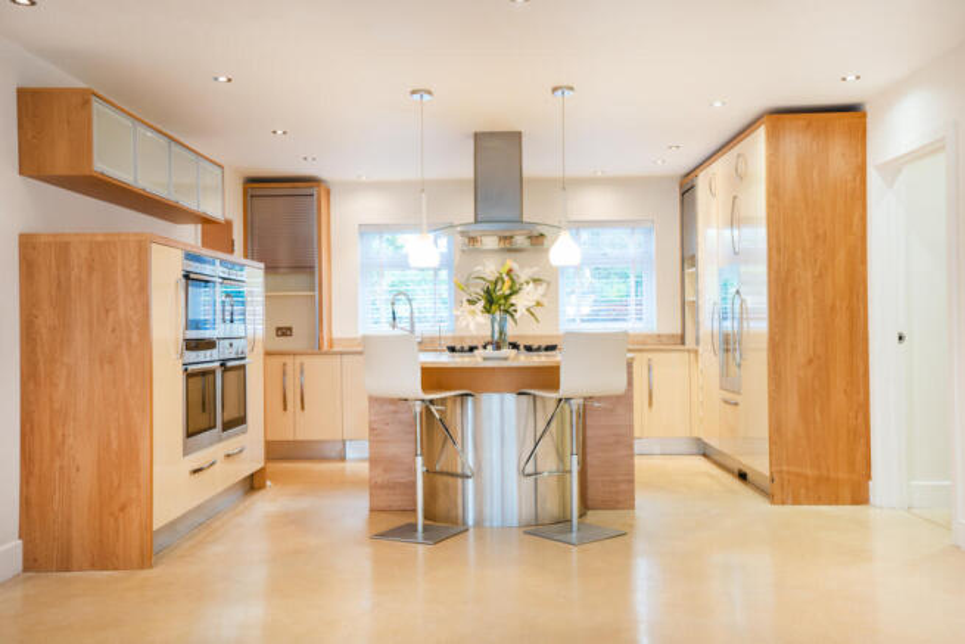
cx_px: 482
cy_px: 322
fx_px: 938
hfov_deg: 54.4
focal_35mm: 35
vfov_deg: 37.9
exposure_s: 1/2.5
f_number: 11
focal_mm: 35
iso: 250
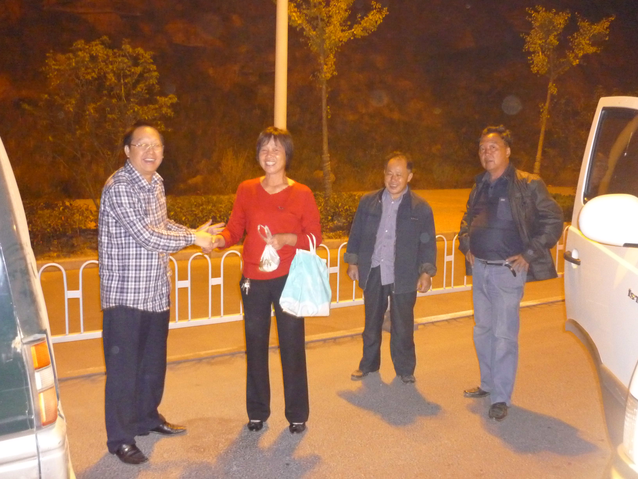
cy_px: 240
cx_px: 319
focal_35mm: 33
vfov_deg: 42.9
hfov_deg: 55.4
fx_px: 608
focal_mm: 5.5
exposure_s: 1/8
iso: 1000
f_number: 2.8
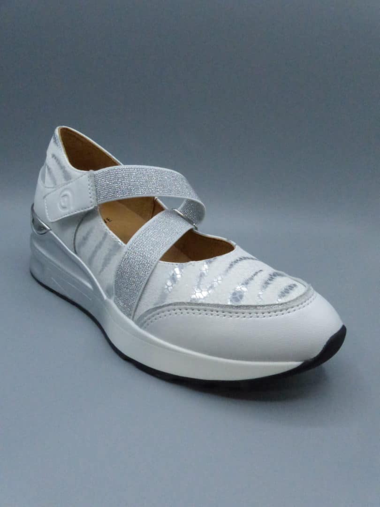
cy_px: 254
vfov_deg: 69.4
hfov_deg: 54.9
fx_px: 366
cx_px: 190
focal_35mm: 25
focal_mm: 4.5
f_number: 7.1
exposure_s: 1/1300
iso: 1600
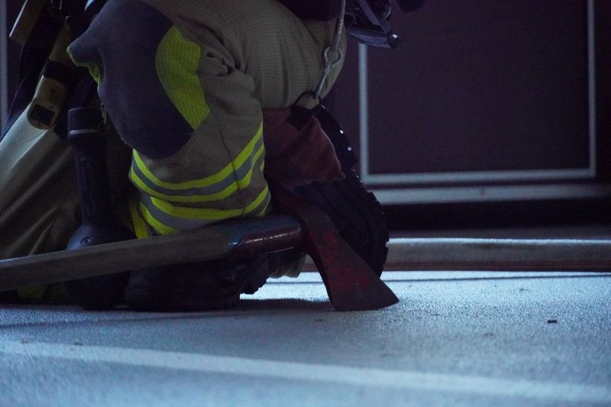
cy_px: 204
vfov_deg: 6.8
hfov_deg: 10.2
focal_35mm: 202
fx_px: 3436
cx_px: 306
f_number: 5.6
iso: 20000
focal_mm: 135
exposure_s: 1/400
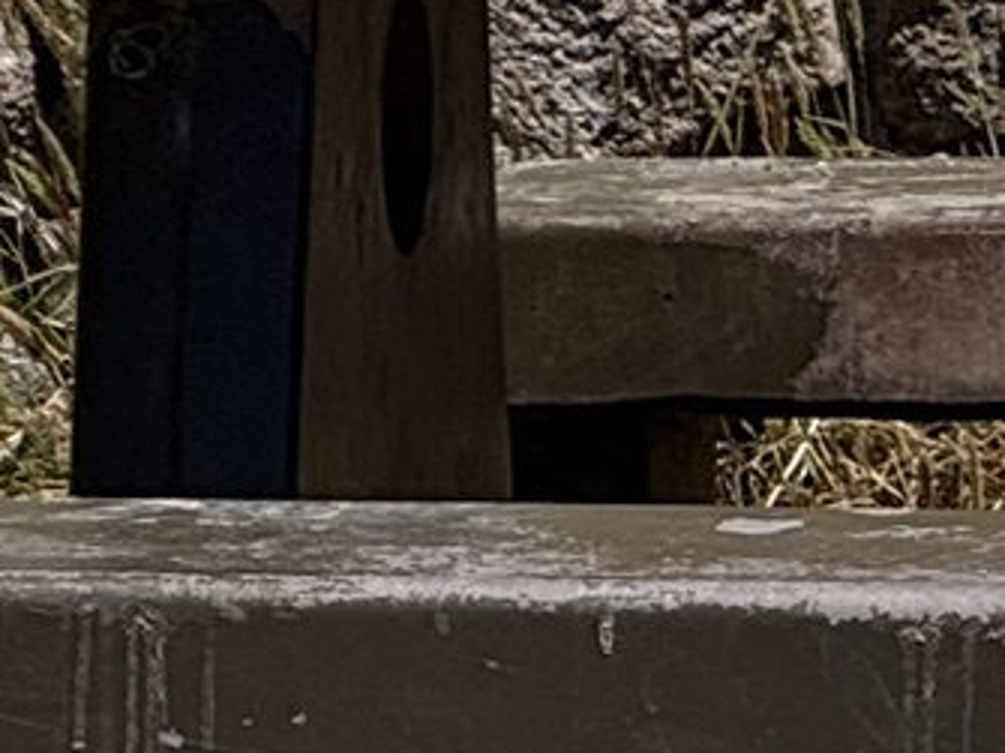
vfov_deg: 2.0
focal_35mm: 734
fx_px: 21302
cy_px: 1014
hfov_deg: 2.7
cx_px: -1605
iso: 64
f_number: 2.8
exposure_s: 1/2817
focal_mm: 15.66
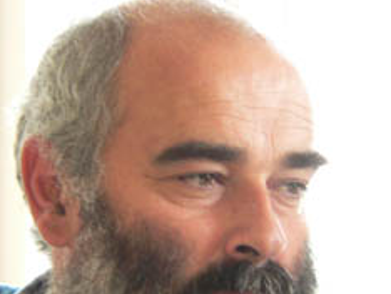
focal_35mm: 448
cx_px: 170
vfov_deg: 3.3
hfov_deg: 4.4
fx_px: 5066
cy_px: 222
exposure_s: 1/13
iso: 200
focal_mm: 43.9
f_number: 2.8
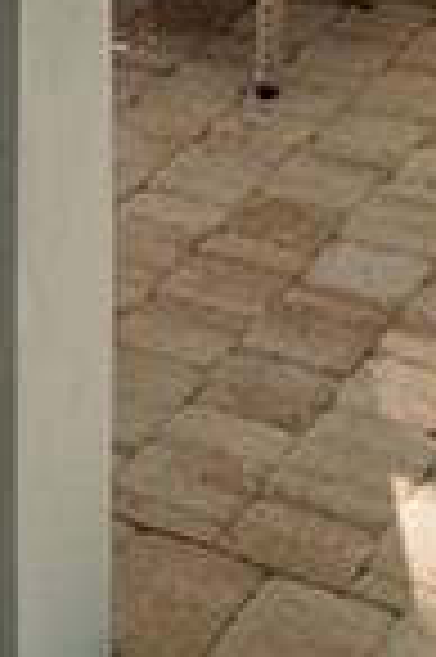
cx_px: -189
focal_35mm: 126
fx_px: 2294
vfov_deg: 13.1
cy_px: -819
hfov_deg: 10.5
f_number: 9
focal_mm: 18
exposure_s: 1/20
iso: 100
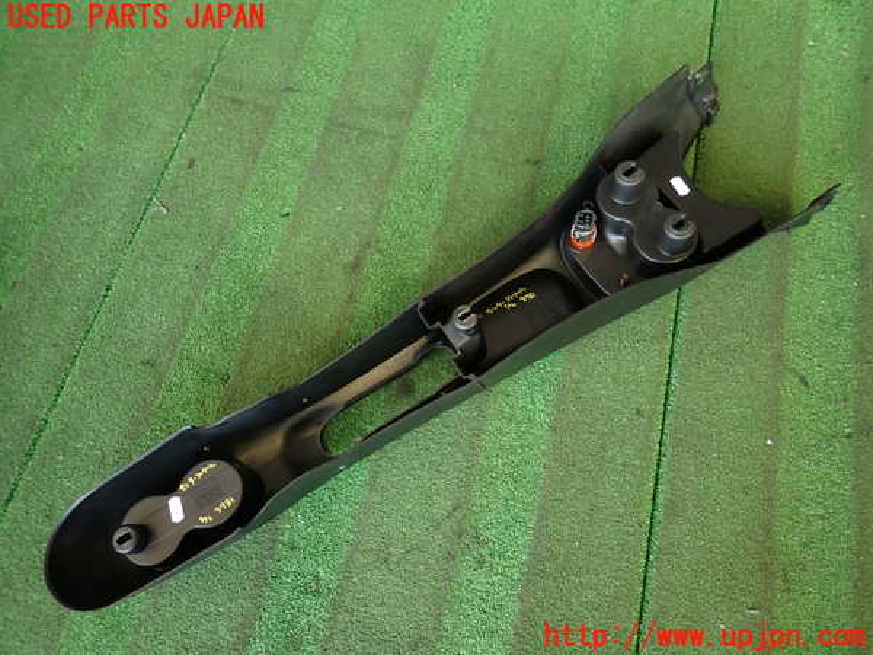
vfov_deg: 54.9
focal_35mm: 25
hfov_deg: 69.4
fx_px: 630
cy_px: 328
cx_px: 436
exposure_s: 1/50
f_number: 2
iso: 200
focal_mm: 4.5
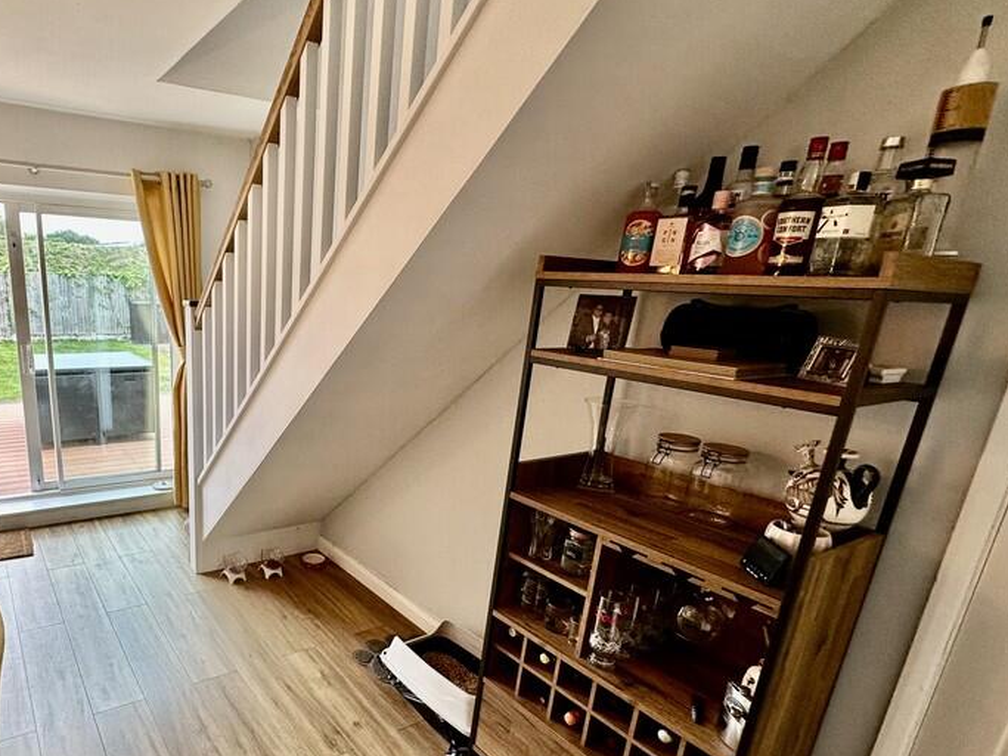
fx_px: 611
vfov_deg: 62.7
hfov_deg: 75.6
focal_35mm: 21
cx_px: 308
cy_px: 464
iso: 64
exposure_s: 1/100
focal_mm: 2.22
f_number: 2.2
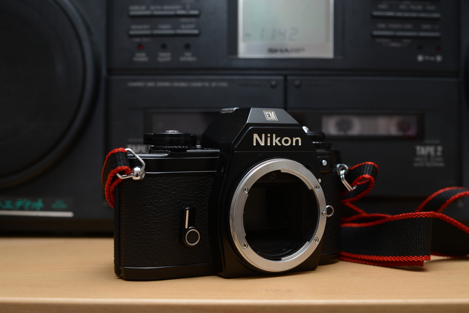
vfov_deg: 27.0
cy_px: 156
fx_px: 652
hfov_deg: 39.6
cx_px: 234
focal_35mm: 50
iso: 200
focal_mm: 50
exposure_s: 1/200
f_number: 5.6
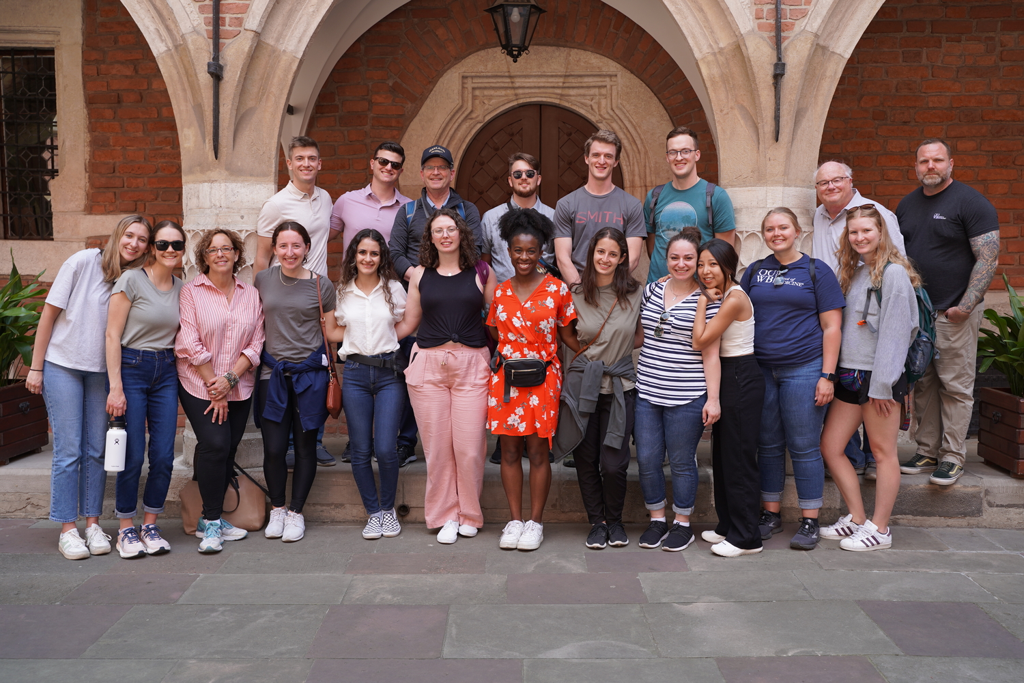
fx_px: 1052
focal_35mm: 37
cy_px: 342
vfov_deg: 35.9
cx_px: 512
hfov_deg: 51.9
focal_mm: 37
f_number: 4
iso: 125
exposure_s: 1/160
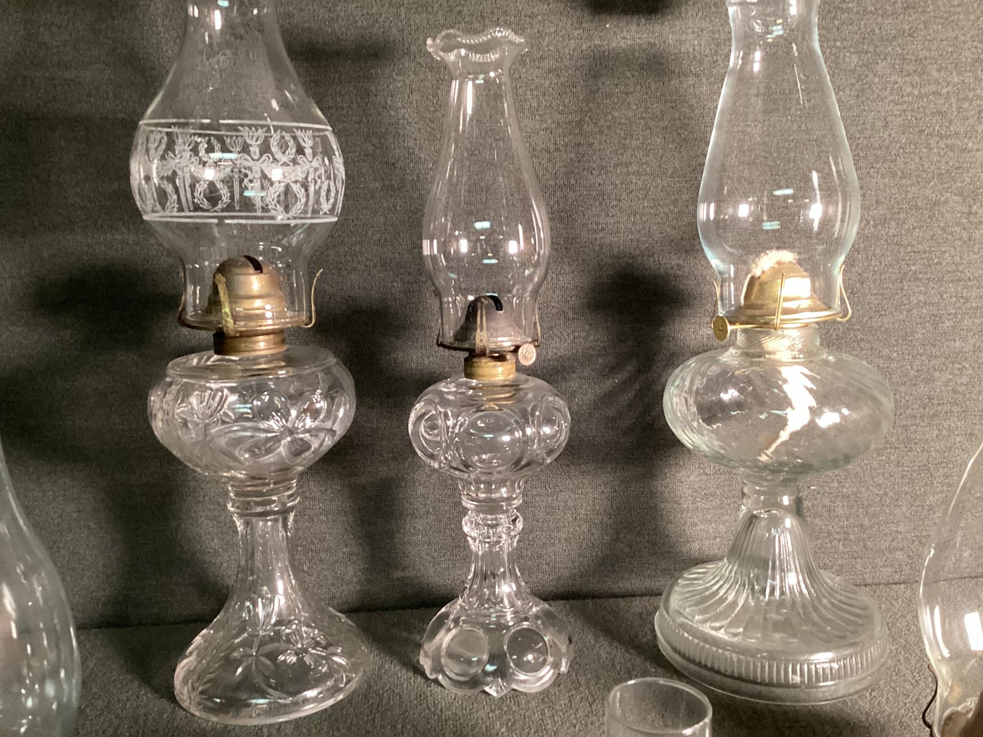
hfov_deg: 58.3
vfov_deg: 45.4
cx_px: 492
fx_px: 880
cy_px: 368
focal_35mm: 31
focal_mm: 3.3
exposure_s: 1/30
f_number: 2.4
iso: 320
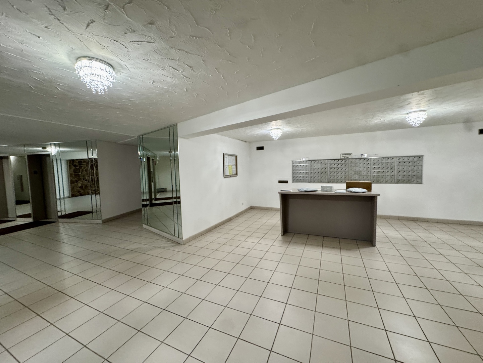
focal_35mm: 14
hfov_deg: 102.1
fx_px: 195
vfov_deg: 85.7
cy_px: 182
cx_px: 242
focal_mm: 2.22
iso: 400
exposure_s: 1/60
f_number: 2.2
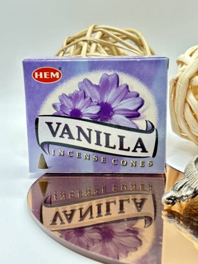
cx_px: 99
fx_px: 397
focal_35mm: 52
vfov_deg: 36.8
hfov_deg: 28.0
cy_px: 132
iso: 50
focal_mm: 5.96
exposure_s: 1/50
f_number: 1.6
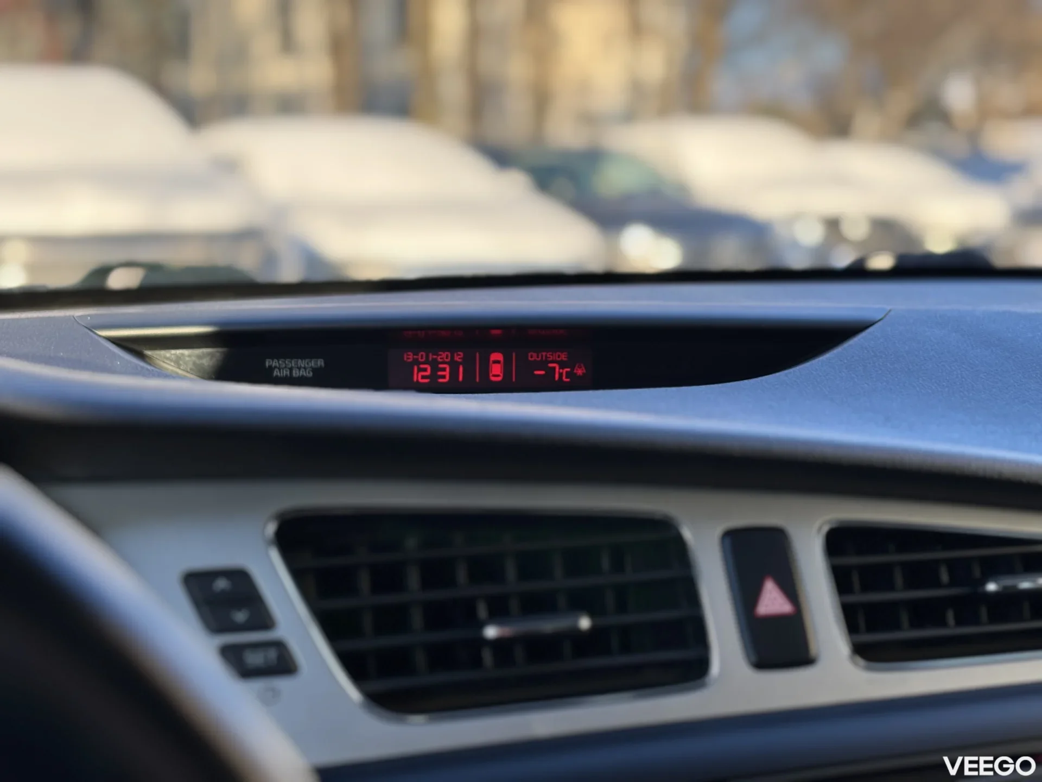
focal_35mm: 52
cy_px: 391
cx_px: 521
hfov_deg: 36.8
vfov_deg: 28.0
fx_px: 1565
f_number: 1.6
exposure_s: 1/380
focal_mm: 5.96
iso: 32
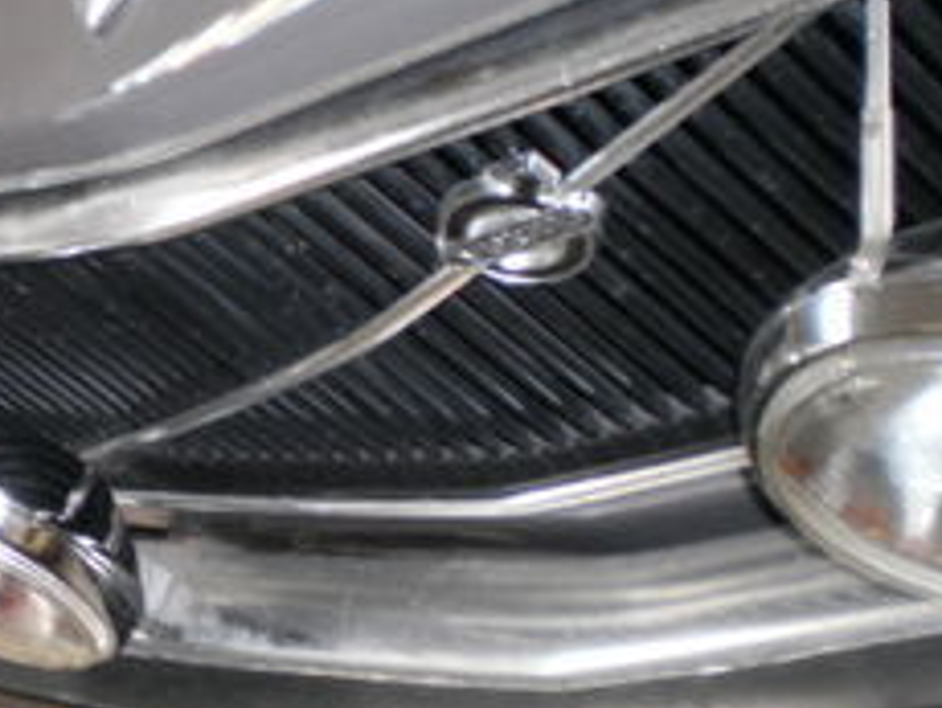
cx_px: -192
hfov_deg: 18.6
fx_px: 2724
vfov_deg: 14.8
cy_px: 540
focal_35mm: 100
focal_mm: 6.3
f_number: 3.1
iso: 125
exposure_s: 1/30
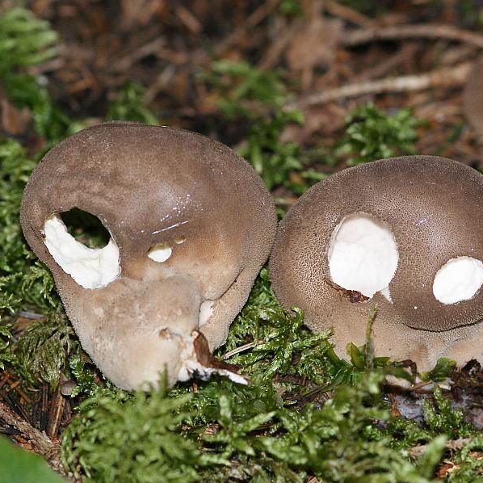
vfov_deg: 8.7
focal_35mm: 202
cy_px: 242
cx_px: 333
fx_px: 3183
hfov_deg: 8.7
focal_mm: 105
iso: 400
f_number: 5.6
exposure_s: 1/125
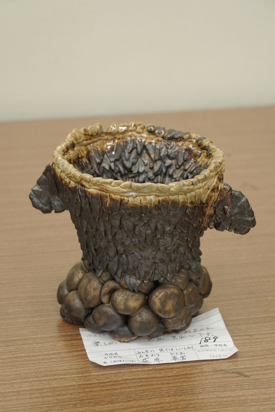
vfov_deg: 19.5
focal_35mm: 105
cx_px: 138
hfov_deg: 13.0
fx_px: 1203
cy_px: 206
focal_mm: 105
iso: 3200
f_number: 7.1
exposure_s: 1/50
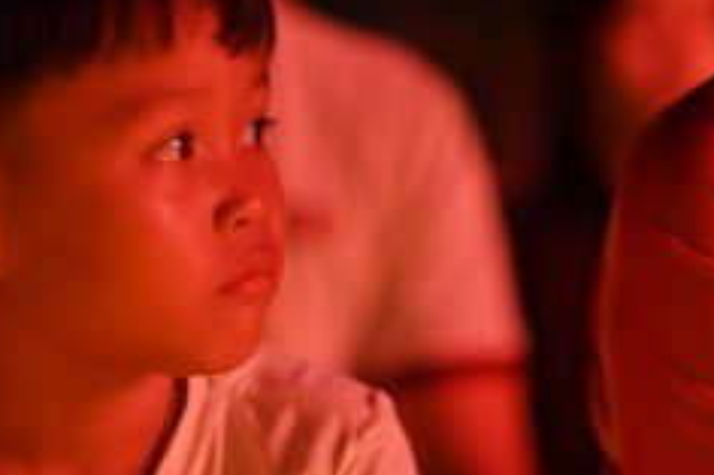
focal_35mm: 234
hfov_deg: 8.8
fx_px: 4638
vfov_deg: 5.8
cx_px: 189
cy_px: 660
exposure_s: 1/80
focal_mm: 85
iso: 1600
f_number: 1.8
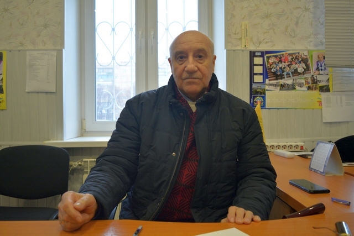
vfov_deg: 41.7
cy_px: 118
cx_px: 177
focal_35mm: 32
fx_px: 310
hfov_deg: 59.5
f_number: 4
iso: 560
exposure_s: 1/60
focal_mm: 21
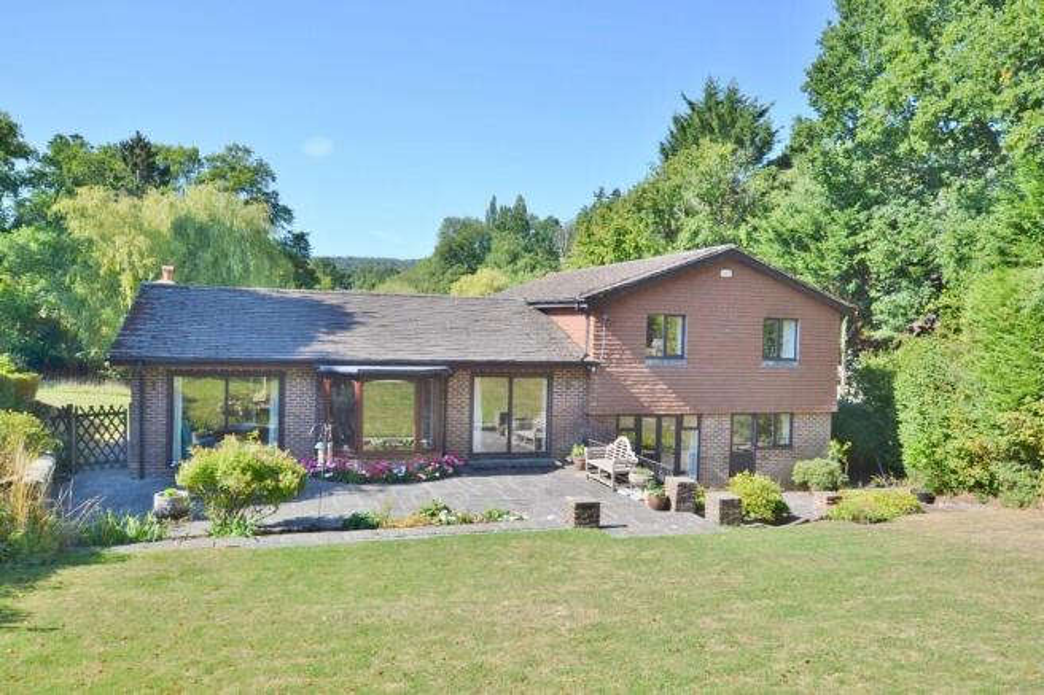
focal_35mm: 26
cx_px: 522
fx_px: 739
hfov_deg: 70.5
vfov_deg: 50.4
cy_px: 348
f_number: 7.1
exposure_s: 1/200
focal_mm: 17
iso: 100
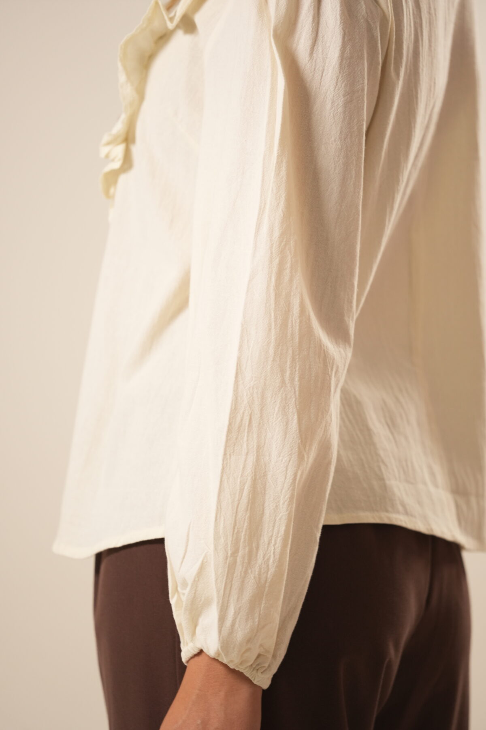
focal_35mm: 197
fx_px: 3989
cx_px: 243
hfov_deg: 7.0
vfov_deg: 10.4
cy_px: 365
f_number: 4
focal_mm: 197
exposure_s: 1/125
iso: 1250
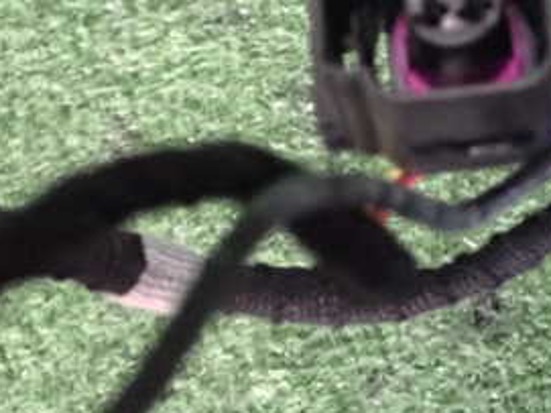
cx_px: 504
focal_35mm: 104
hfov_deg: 18.6
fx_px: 1655
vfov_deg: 14.1
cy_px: 67
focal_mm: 8.4
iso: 3200
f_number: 3.1
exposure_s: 1/100
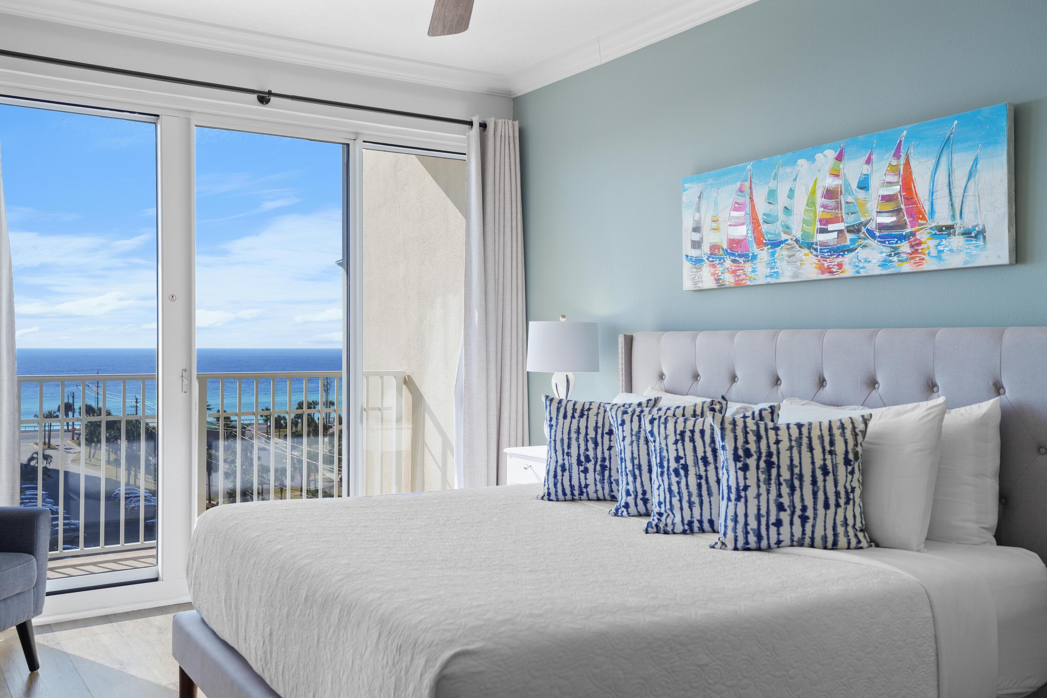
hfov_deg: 55.8
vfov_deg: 38.9
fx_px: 989
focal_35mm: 34
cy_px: 349
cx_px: 524
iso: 100
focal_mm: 34
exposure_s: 1/100
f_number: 4.5
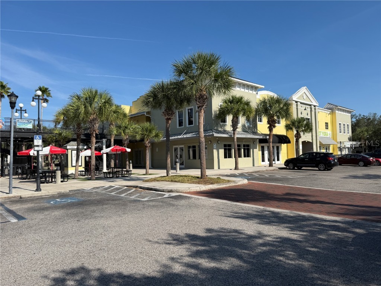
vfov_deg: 56.8
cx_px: 190
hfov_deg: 71.6
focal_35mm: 24
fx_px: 264
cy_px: 143
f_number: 1.78
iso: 80
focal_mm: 6.76
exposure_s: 1/5714
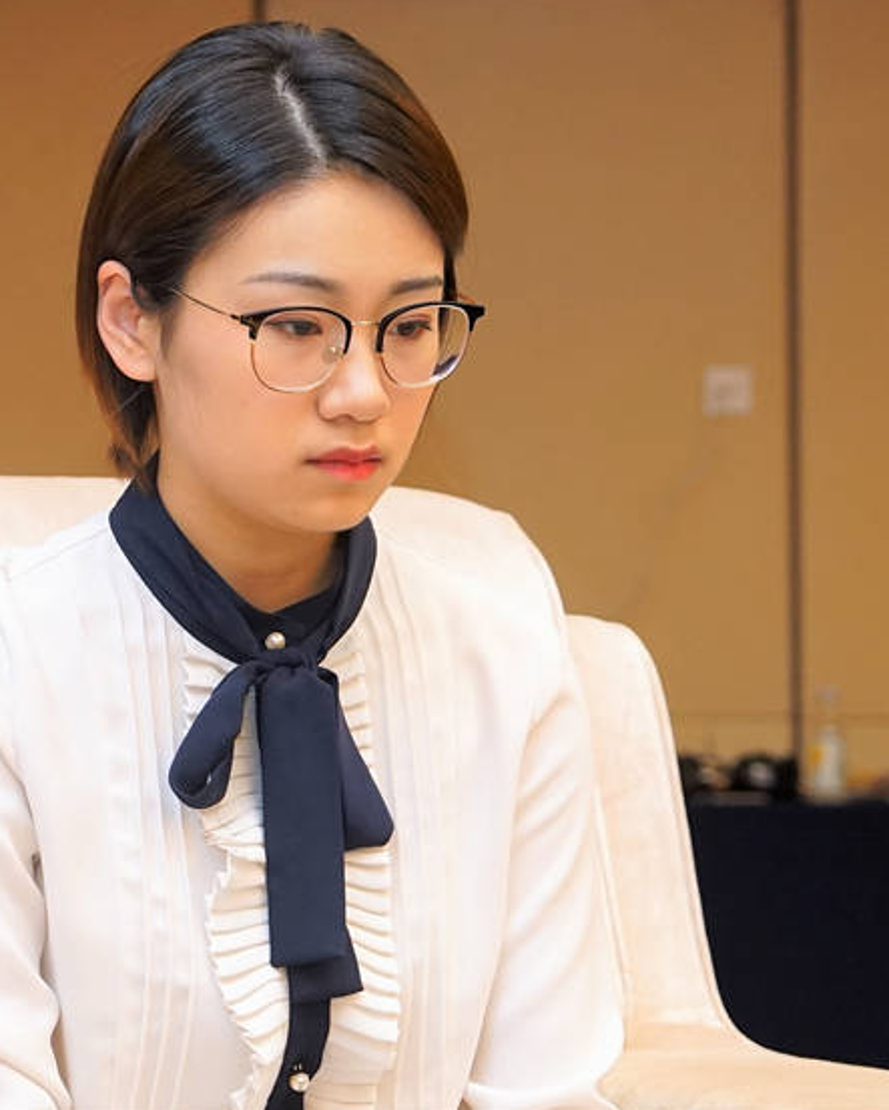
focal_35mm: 119
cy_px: 524
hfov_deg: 13.0
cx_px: 341
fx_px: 3911
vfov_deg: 16.2
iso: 1250
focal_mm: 53
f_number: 4
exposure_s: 1/160
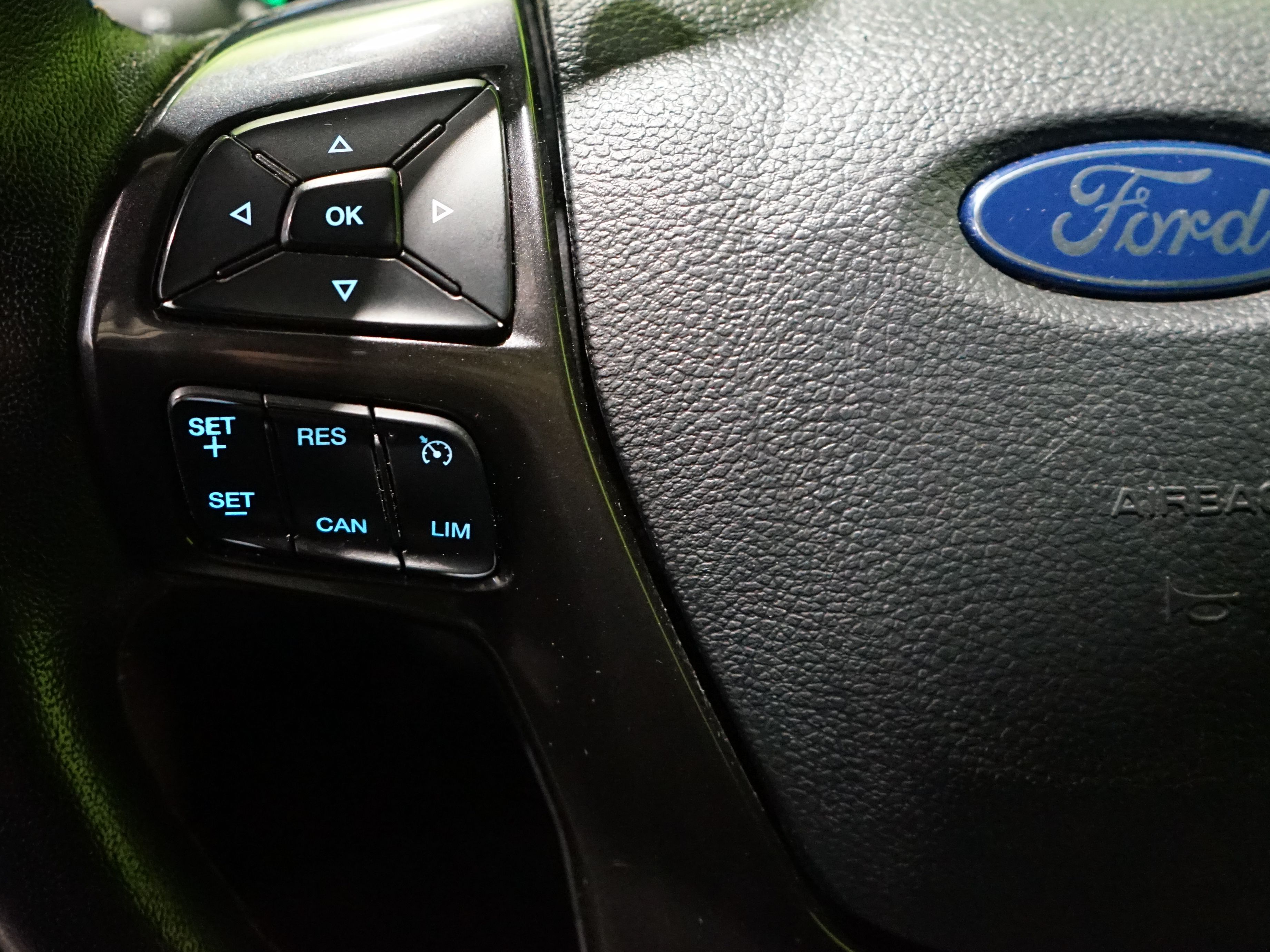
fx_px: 1614
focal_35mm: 44
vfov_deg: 32.5
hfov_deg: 42.2
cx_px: 401
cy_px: 280
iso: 6400
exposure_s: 1/60
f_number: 3.5
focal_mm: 28
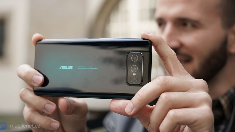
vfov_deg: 18.5
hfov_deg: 32.4
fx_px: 405
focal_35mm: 65
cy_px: 53
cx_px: 117
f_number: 4
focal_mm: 60
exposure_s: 1/200
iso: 100
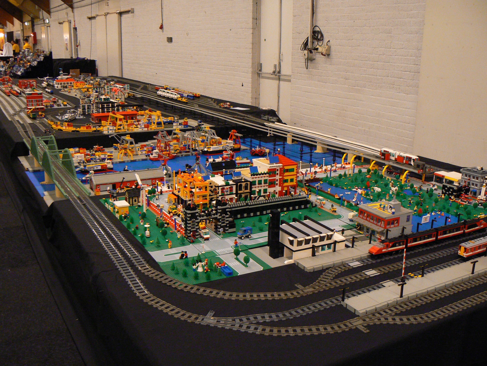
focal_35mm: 36
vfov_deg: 39.7
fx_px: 506
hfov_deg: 51.4
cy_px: 183
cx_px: 244
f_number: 2.8
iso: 200
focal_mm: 6
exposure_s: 1/10
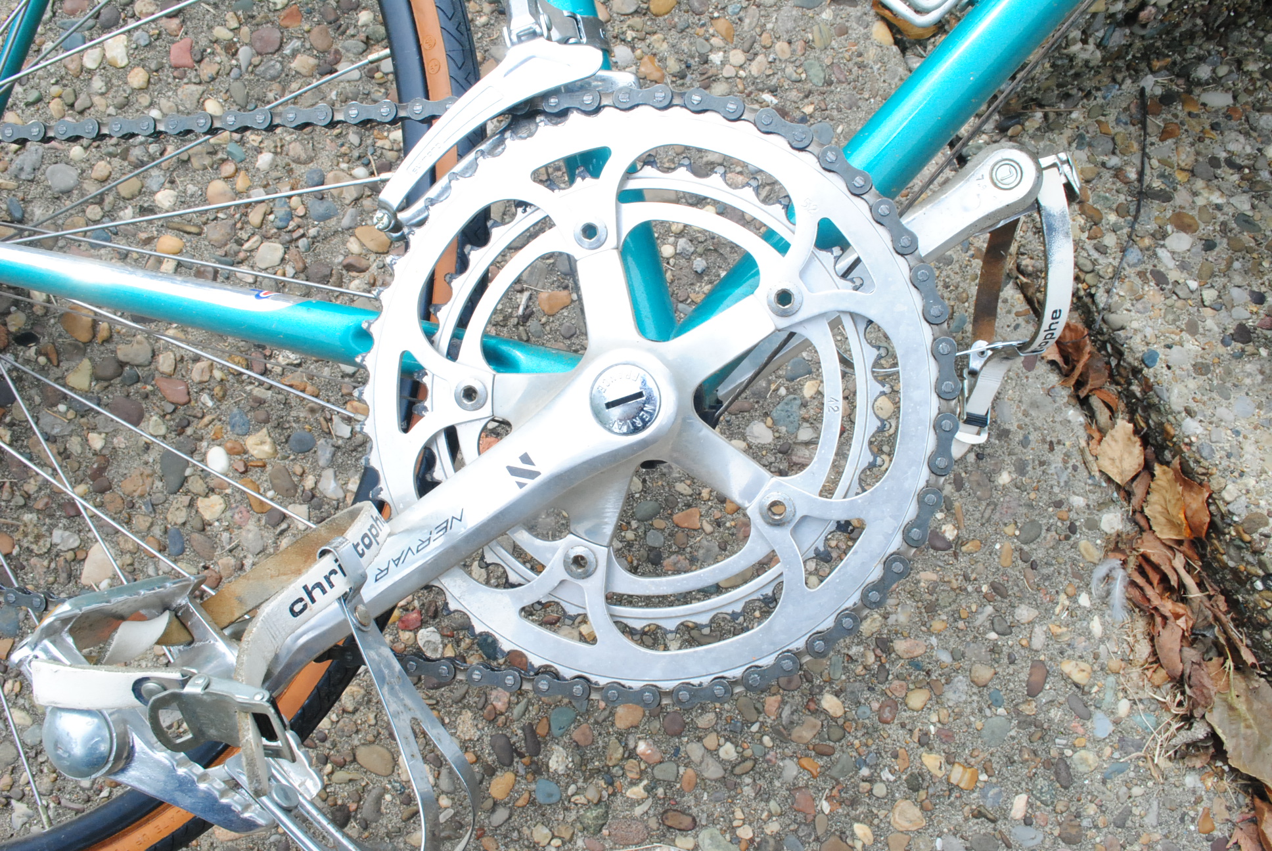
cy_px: 426
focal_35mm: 30
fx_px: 1061
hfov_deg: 61.9
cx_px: 636
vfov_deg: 43.7
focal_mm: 20
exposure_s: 1/125
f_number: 14
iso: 800
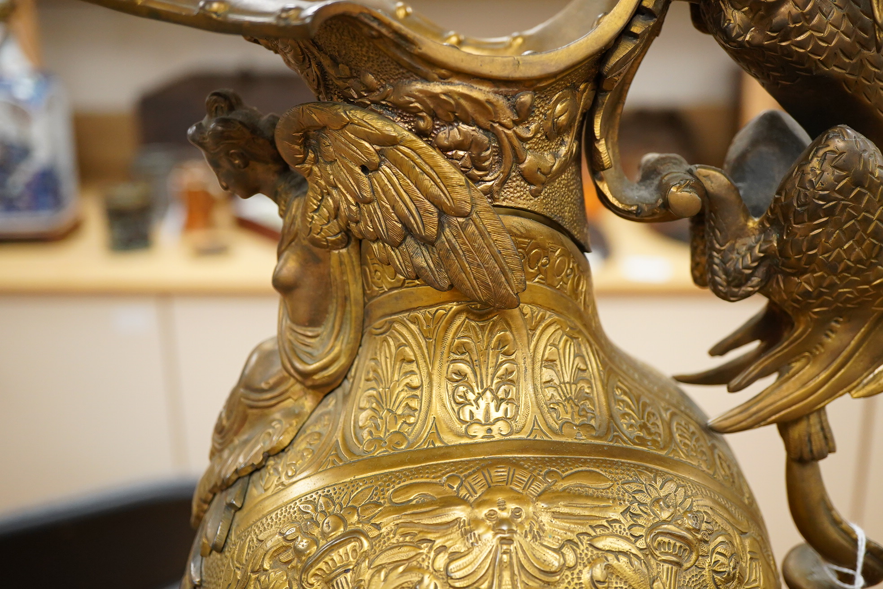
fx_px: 1104
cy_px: 294
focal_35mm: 45
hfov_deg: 43.6
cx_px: 442
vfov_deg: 29.9
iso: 2000
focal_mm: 30
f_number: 6.3
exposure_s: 1/125
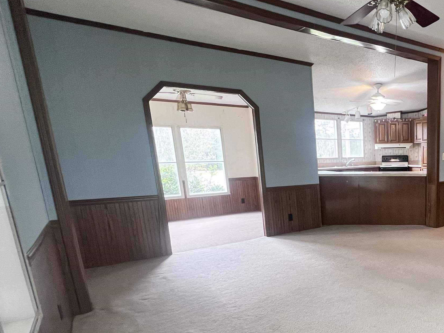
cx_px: 403
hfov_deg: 60.2
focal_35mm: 24
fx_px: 308
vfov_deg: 55.6
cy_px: 223
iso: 250
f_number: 1.8
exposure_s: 1/60
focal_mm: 1.57
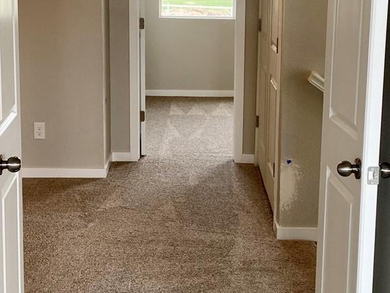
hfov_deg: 26.3
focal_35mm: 74
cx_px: 196
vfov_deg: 19.9
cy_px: 124
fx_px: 834
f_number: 1.8
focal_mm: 4.25
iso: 100
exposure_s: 1/120
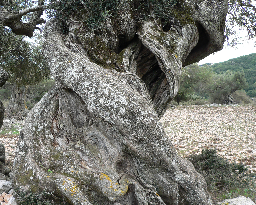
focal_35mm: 42
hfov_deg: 43.8
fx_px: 318
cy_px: 98
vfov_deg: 35.7
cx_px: 114
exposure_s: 1/100
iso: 80
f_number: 2.8
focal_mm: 6
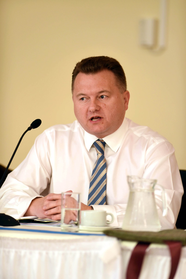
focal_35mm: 300
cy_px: 140
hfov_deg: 4.6
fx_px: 2323
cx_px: 93
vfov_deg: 6.9
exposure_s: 1/100
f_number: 2.8
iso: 1600
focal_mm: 300
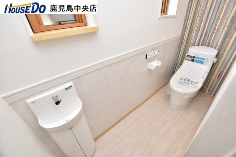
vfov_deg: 77.2
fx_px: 98
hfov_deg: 100.4
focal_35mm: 15
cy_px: 78
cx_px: 118
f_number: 4.5
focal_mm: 10
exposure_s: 1/60
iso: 160
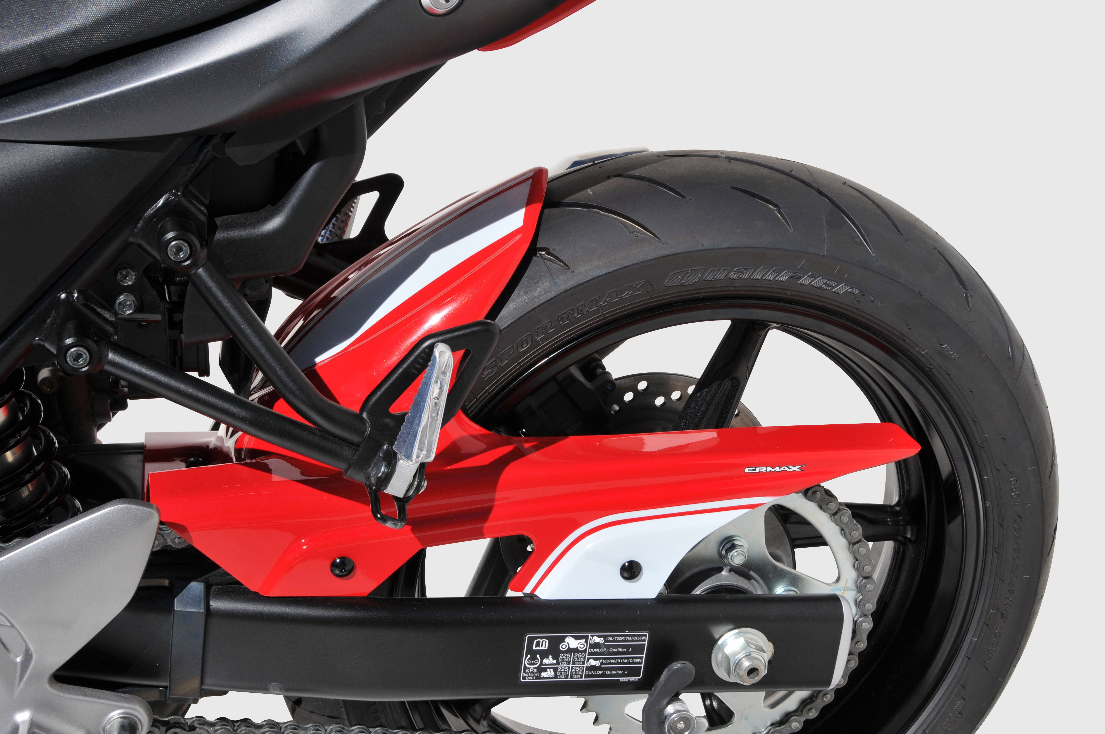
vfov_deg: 25.0
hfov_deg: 36.9
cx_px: 552
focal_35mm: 54
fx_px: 1655
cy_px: 367
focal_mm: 36
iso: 200
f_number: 11
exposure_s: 1/500
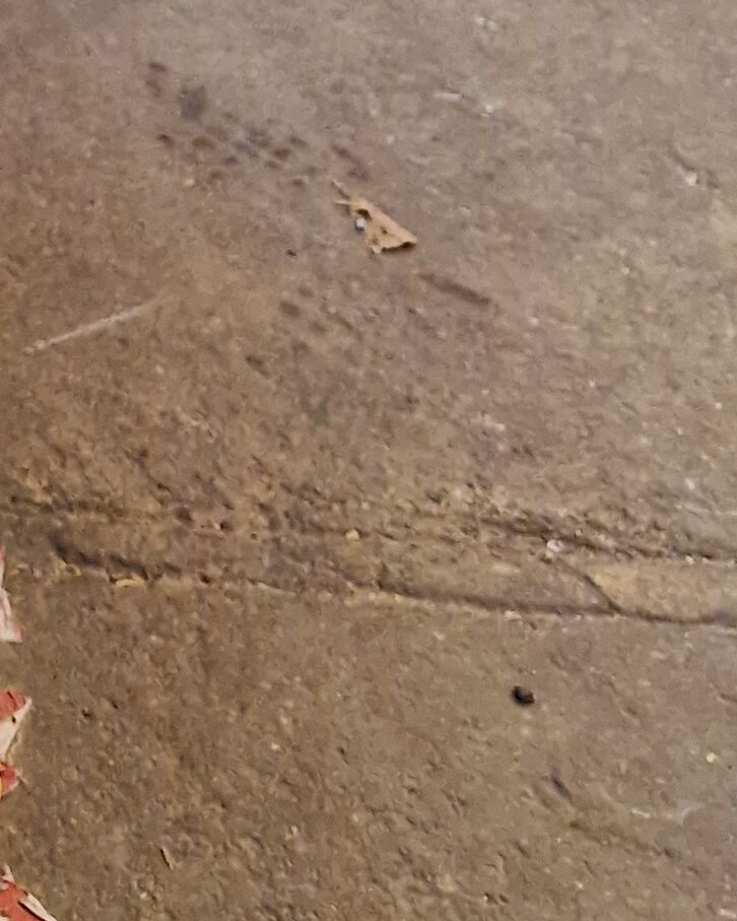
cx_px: -581
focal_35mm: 99
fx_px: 2698
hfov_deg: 13.9
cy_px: -711
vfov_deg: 16.4
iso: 640
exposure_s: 1/100
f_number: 1.8
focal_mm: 5.4
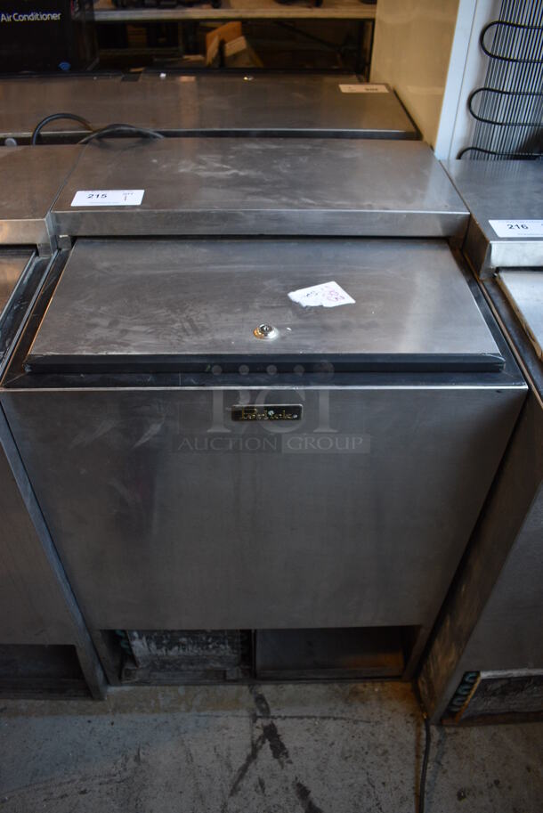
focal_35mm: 27
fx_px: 610
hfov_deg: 48.0
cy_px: 406
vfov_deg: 67.3
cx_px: 272
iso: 1000
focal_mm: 18
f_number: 3.5
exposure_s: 1/125
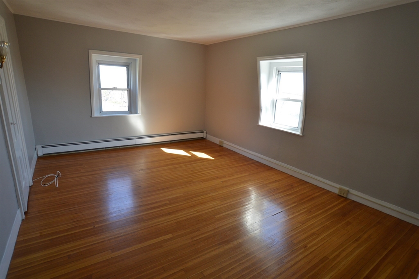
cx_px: 210
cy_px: 140
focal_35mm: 18
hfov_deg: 90.0
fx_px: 209
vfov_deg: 67.3
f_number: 4.8
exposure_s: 1/80
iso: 400
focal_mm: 12
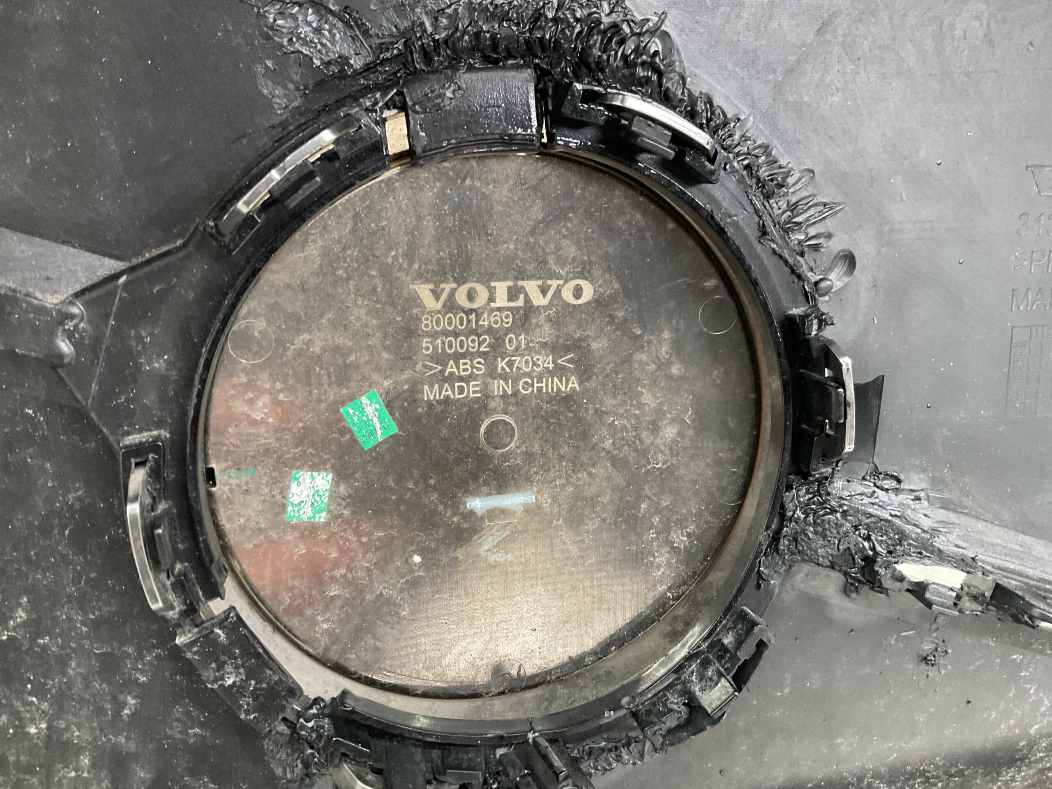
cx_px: 526
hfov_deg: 61.7
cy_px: 394
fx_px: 881
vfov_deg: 48.2
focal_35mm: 29
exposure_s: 1/50
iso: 200
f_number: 1.8
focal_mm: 3
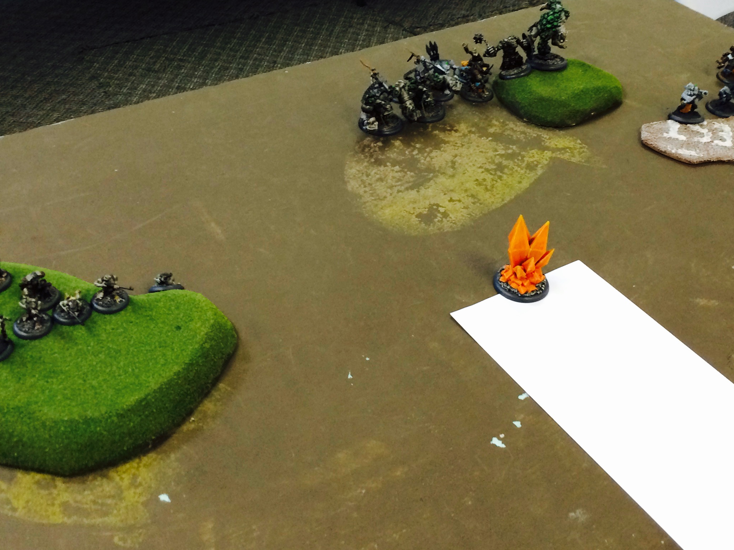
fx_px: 975
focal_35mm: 46
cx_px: 390
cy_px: 176
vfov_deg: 31.2
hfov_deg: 41.2
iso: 125
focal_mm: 4.15
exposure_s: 1/30
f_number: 2.2
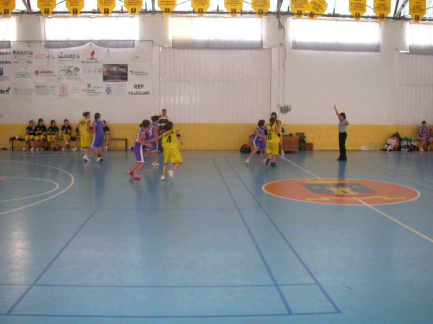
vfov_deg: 37.7
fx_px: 475
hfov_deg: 49.0
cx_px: 216
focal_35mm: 38
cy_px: 162
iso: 200
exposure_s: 1/50
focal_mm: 6.3
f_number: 3.3
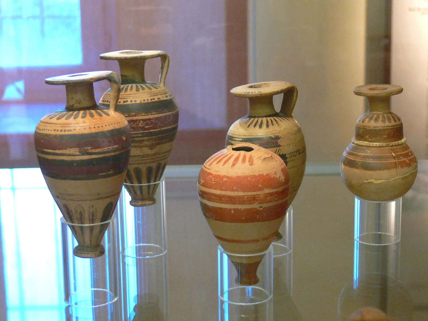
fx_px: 890
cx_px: 214
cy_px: 160
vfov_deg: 20.4
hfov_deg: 27.0
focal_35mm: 72
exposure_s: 1/15
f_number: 3.2
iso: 200
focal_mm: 12.8
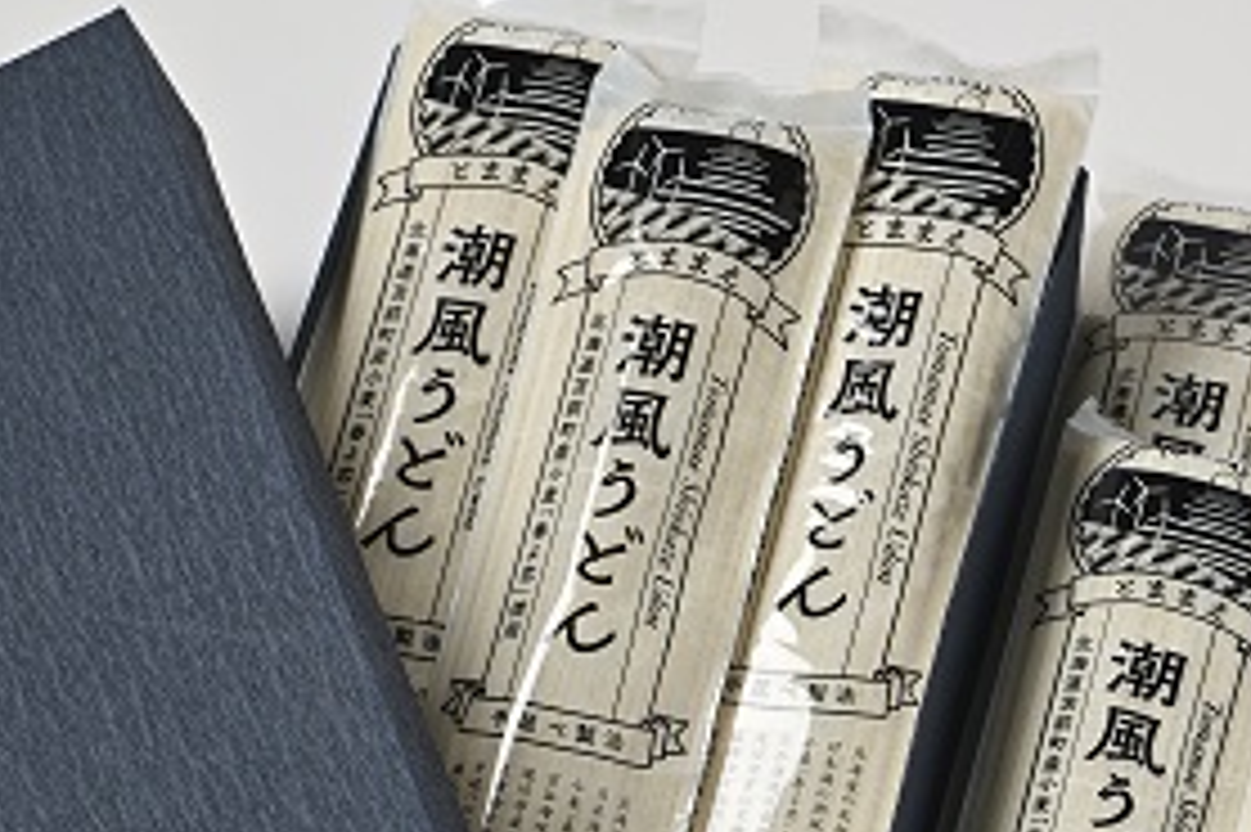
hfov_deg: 9.1
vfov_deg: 6.0
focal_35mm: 227
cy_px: 740
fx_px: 7883
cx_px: 788
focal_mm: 105
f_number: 11
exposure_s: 1/125
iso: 200
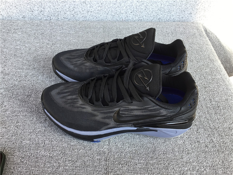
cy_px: 88
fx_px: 209
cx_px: 116
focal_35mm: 31
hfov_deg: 58.4
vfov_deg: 45.4
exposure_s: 1/100
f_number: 2.4
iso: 25
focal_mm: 3.3
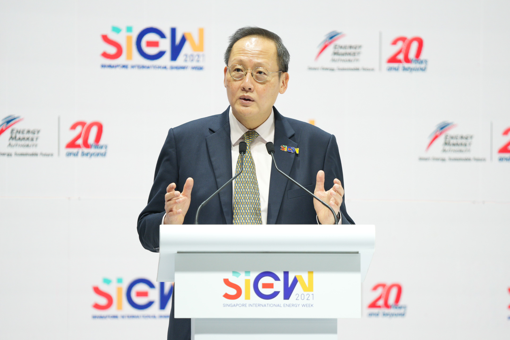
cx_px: 255
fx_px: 4250
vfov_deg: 4.6
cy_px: 170
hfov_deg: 6.9
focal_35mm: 300
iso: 640
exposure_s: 1/160
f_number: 2.8
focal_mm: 200
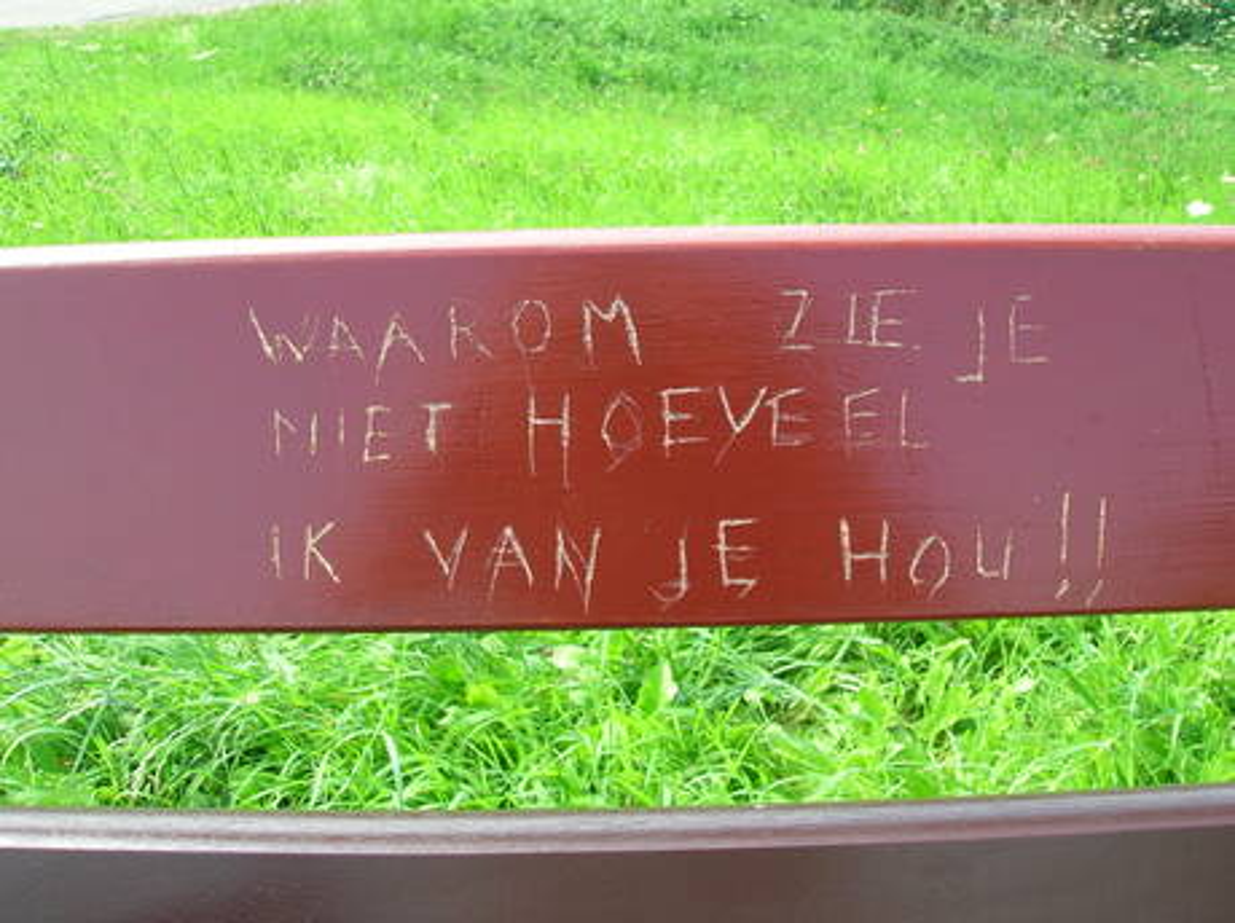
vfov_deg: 41.7
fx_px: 1212
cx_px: 618
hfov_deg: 54.0
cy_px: 462
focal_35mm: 34
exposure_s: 1/64.3
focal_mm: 5.7
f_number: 4.9
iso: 50
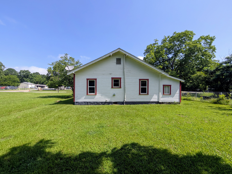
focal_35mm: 13
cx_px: 108
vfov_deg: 89.9
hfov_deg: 106.0
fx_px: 87
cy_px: 90
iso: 48
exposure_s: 1/2169
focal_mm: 2.02
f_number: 1.7
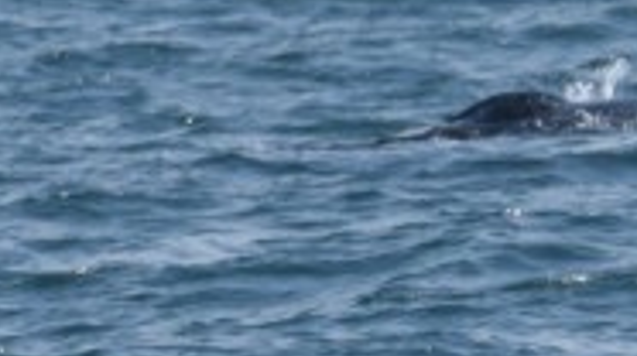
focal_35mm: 1188
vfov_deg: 1.0
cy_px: -229
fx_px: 20037
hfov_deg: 1.8
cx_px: -219
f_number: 5.6
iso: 200
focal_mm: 130
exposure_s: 1/1600
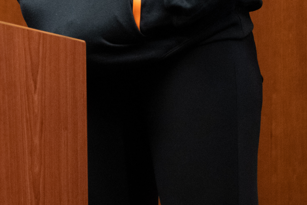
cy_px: -189
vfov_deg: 2.0
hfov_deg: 3.0
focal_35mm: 675
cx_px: -205
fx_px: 5756
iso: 3200
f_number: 4
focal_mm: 160
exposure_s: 1/200
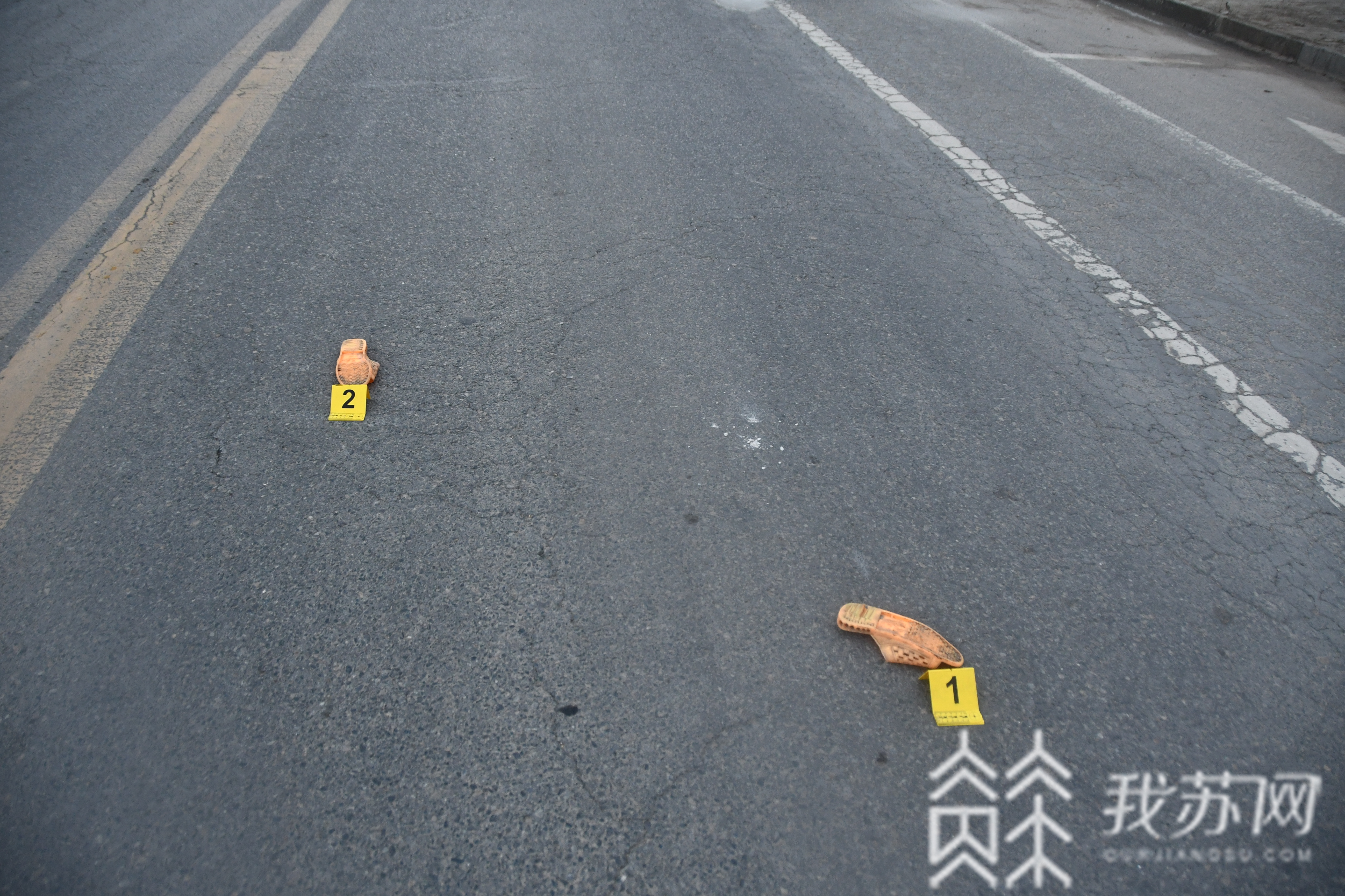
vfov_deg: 47.9
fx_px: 1009
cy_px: 448
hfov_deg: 67.4
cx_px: 672
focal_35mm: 27
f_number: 3.5
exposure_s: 1/250
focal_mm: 18
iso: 800
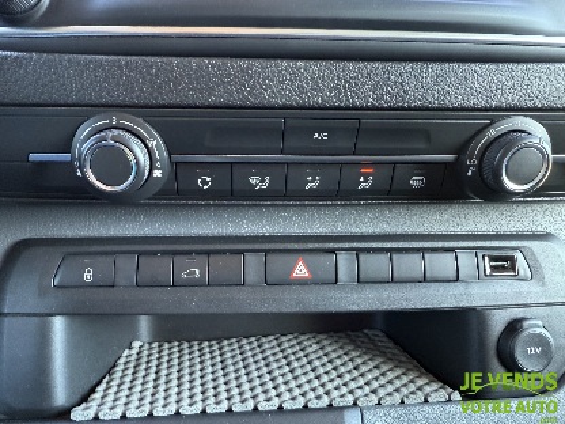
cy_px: 212
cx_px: 282
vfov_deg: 56.8
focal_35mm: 24
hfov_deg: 71.6
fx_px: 392
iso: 500
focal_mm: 2.22
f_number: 2.2
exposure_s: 1/60
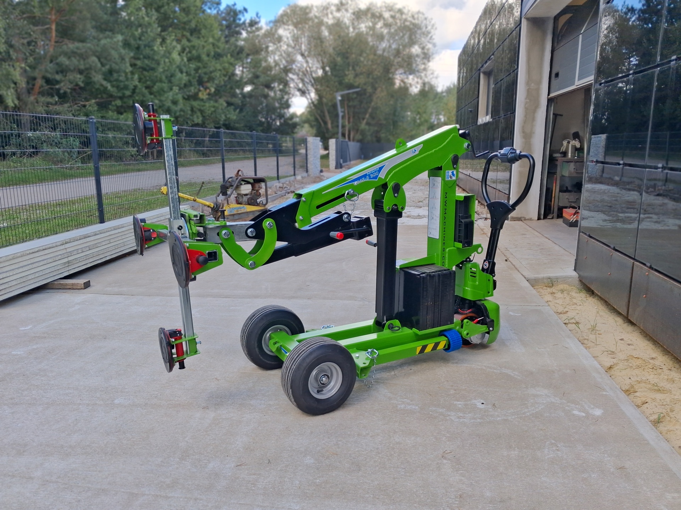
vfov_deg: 51.4
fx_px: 531
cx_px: 340
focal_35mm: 27
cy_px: 255
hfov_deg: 65.3
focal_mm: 4
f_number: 1.8
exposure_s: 1/146
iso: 20
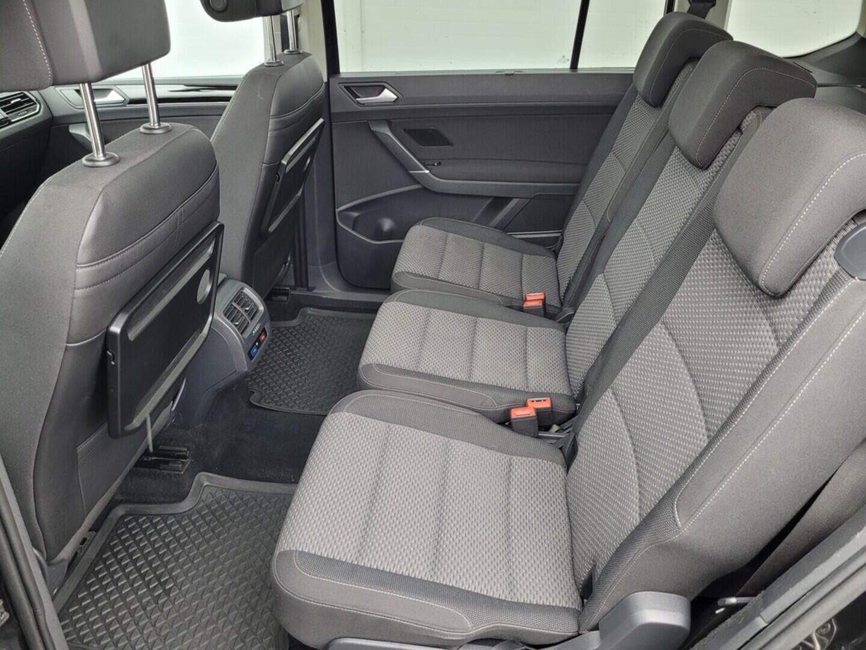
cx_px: 433
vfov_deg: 53.1
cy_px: 325
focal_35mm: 26
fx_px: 650
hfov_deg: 67.3
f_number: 1.8
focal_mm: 5.4
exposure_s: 1/50
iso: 250
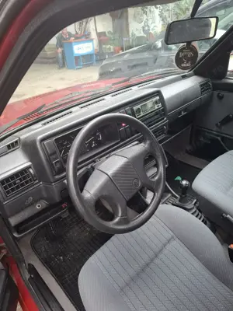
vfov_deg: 73.9
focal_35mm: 23
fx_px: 206
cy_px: 156
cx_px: 116
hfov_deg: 58.9
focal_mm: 5.54
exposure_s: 1/100
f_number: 1.8
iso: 250
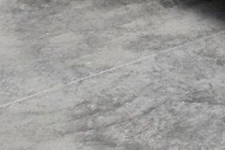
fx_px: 788
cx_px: 358
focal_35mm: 126
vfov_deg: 10.5
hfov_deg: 14.9
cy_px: -88
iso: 2500
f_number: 9
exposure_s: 1/320
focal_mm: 20
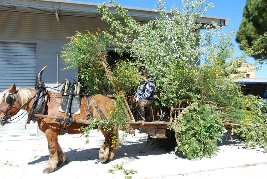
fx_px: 223
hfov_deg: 61.8
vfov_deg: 43.8
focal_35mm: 30
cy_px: 90
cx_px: 134
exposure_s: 1/200
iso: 100
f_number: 7.1
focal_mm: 20
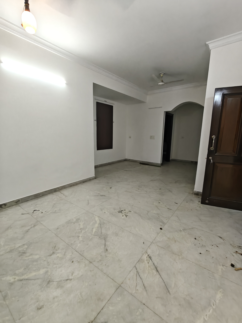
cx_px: 121
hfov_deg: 78.1
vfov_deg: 94.5
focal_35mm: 16
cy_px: 162
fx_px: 149
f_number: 2.2
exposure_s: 1/50
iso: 160
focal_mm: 1.68
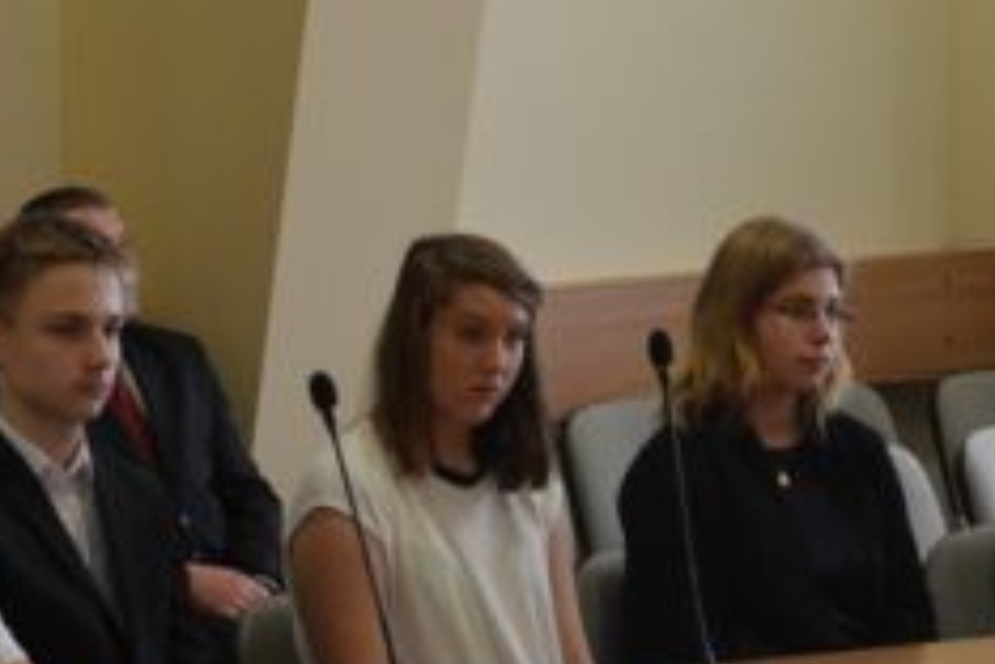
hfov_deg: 10.7
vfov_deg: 7.1
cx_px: 478
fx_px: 5306
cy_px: 132
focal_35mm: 192
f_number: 4.8
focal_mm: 50
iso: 560
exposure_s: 1/60
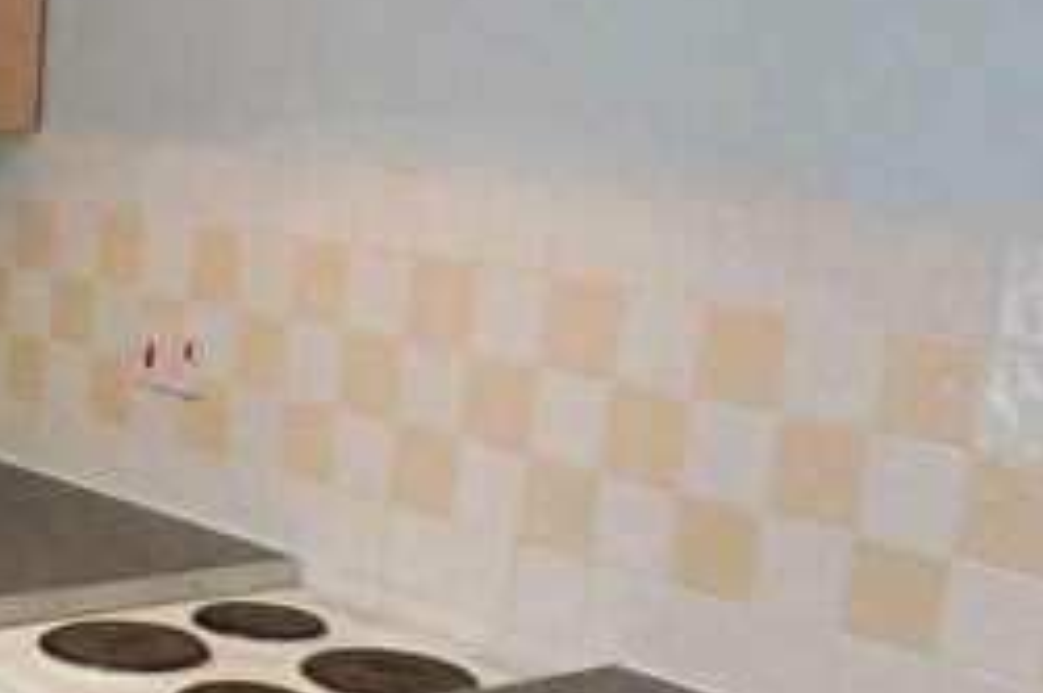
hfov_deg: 25.2
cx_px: -292
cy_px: 561
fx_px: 2025
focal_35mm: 70
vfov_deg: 19.2
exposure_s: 1/50
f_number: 3.3
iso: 400
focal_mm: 4.3
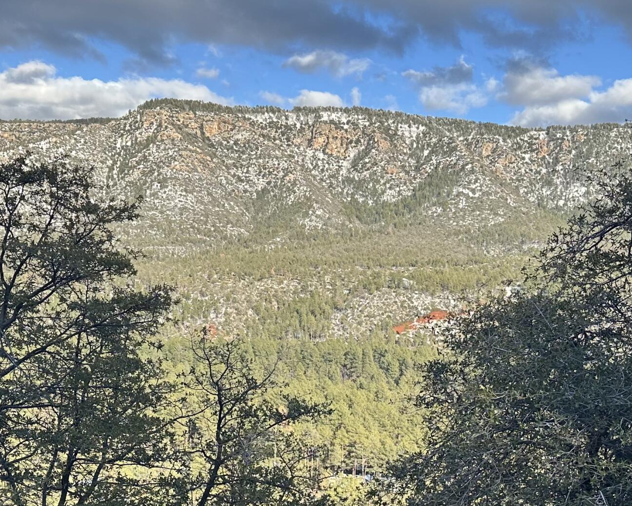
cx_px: 357
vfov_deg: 27.4
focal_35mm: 54
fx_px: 1010
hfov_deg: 34.7
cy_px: 422
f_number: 1.78
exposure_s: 1/1812
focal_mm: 6.86
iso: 80
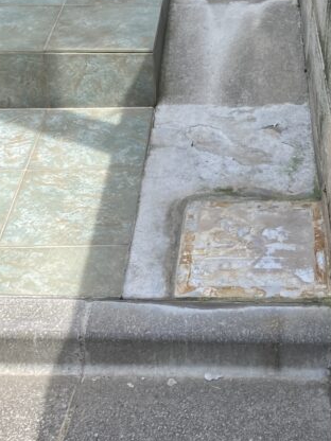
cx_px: 289
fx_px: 880
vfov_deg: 26.7
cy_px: 3
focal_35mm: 69
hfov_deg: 20.9
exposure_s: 1/405
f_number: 1.8
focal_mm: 3.99
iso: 32
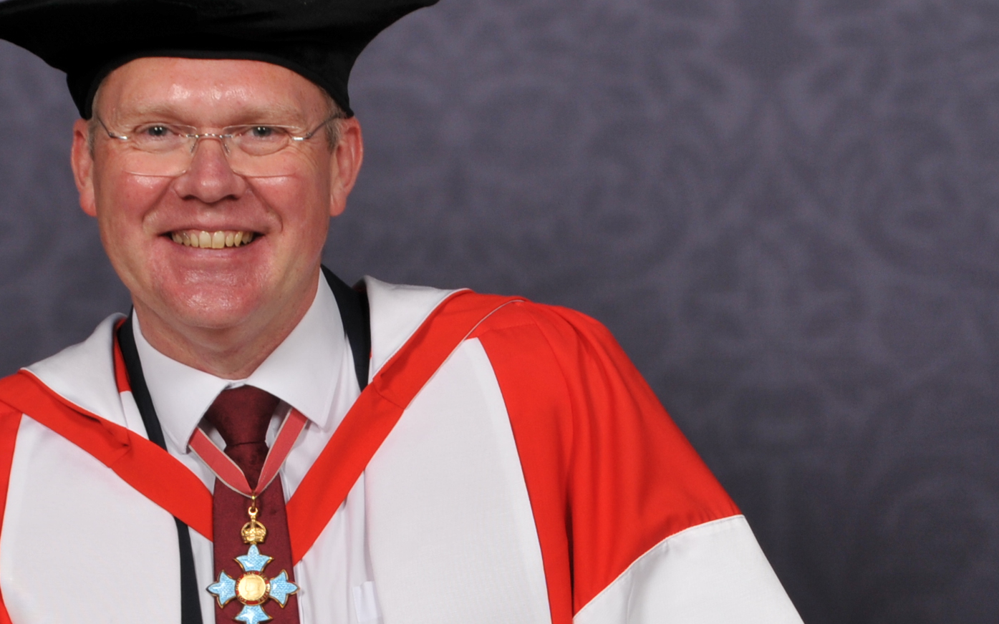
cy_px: 555
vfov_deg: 7.7
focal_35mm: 169
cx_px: 434
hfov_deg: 12.4
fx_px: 4601
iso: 200
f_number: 10
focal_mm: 48
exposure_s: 1/160
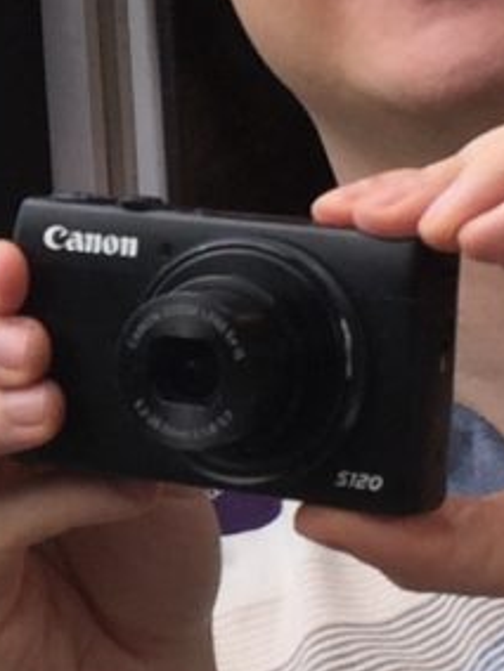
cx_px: -450
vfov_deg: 10.1
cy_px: 130
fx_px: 3805
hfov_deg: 7.3
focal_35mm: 196
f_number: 2.2
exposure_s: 1/222
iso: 32
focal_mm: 4.15
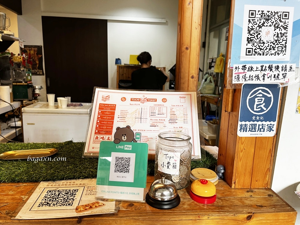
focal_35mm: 26
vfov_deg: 53.1
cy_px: 112
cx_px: 150
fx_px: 225
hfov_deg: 67.3
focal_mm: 5.1
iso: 80
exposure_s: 1/120
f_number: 1.6
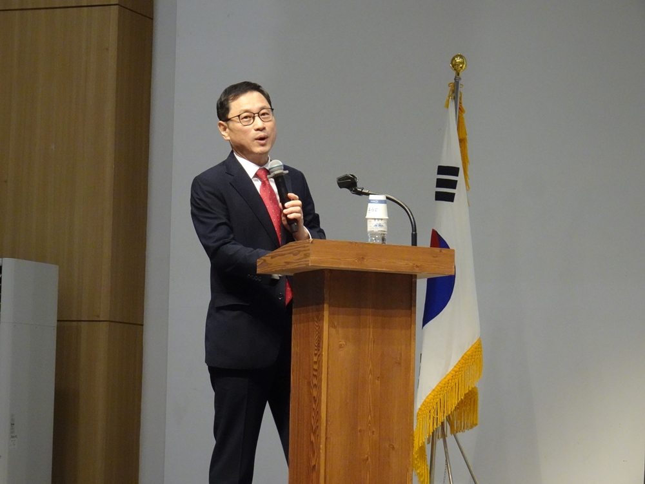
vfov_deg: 13.2
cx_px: 322
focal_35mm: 112
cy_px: 242
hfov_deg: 17.6
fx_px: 2087
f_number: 5.6
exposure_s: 1/50
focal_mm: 17.68
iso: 800
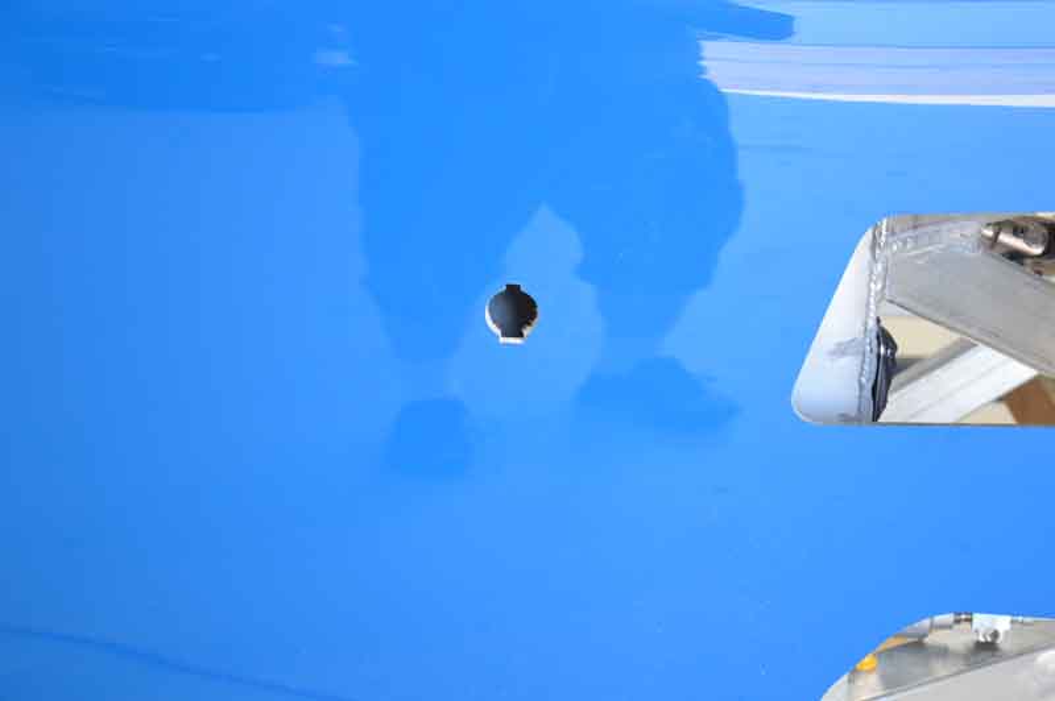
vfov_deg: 18.2
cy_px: 350
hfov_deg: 27.0
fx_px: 2196
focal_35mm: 75
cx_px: 528
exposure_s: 1/60
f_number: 5
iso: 640
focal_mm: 50
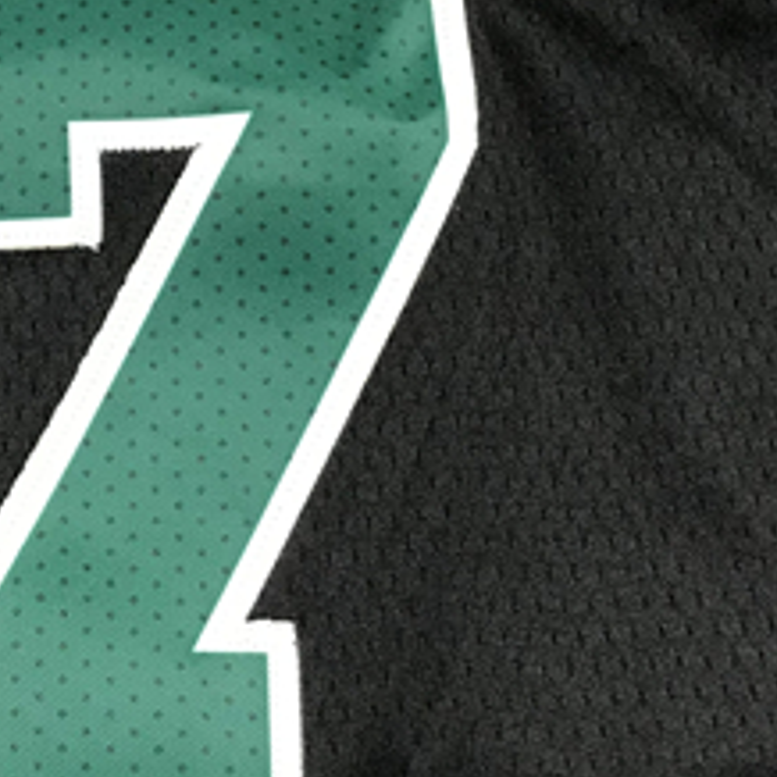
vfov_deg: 19.0
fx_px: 2311
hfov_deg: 18.8
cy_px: 203
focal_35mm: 91
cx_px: 110
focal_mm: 3.99
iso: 40
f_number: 1.8
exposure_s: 1/33
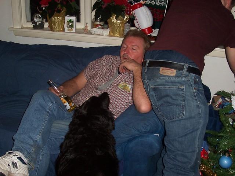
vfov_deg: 31.5
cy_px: 88
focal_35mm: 46
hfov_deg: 41.2
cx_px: 118
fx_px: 312
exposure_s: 1/60
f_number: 3
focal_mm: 7
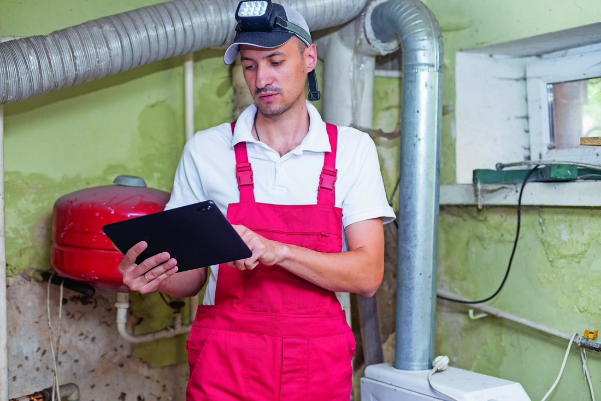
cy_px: 200
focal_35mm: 50
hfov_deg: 39.6
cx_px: 300
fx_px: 835
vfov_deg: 27.0
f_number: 2.8
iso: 200
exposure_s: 1/100
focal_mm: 50
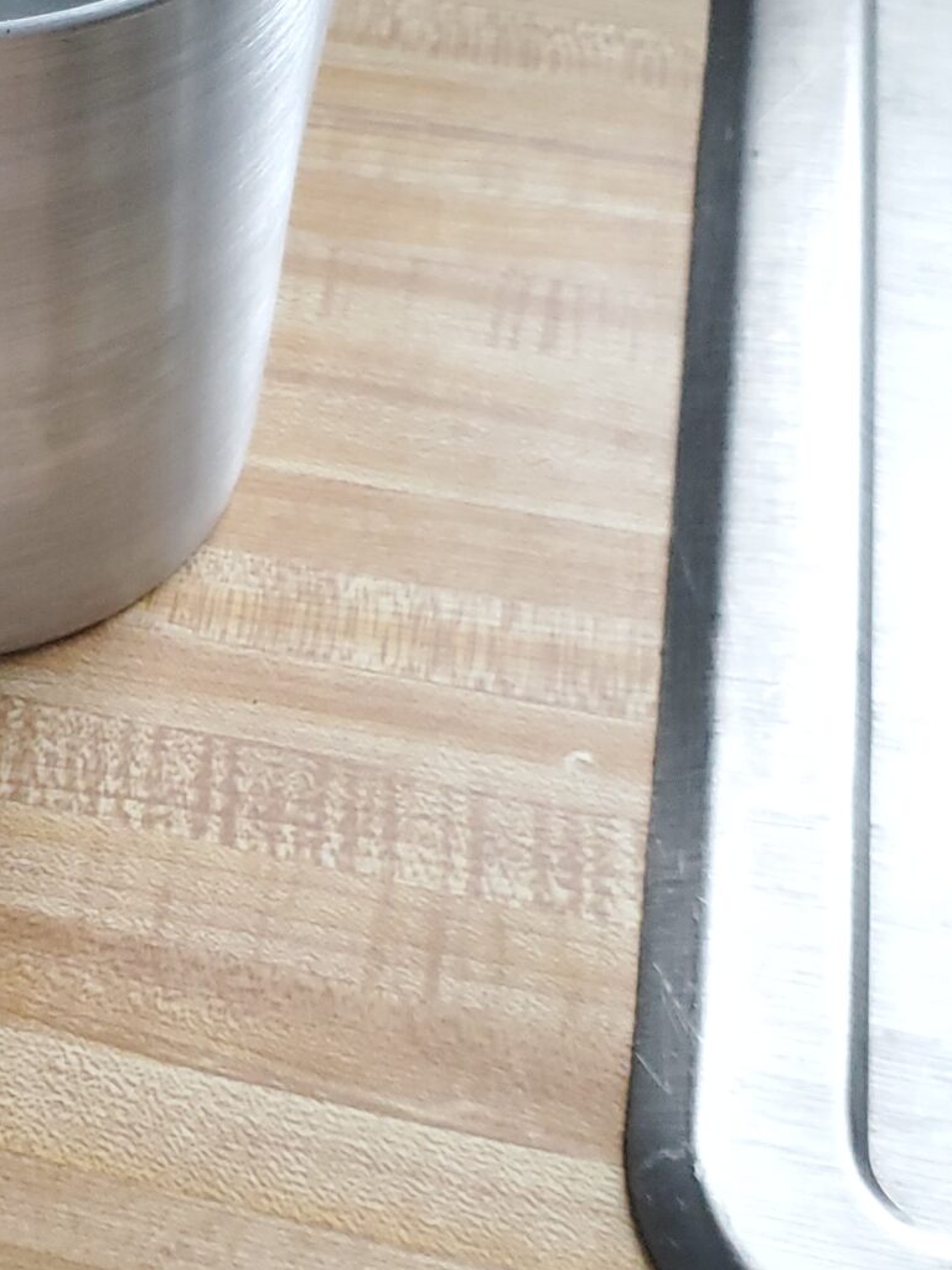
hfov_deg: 21.0
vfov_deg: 29.8
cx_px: -201
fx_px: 2383
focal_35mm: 65
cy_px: 616
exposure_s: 1/40
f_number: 1.5
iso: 297
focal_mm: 4.3
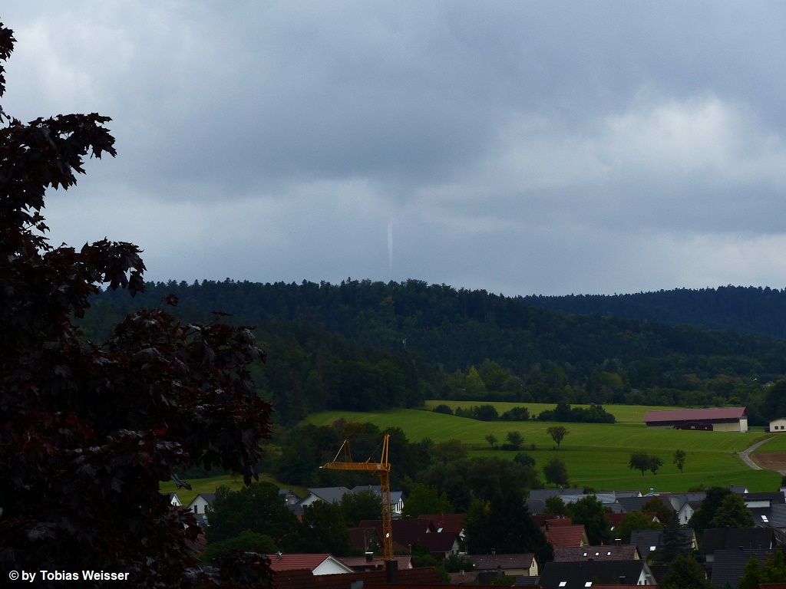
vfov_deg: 9.0
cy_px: 294
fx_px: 3747
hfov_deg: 12.0
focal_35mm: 165
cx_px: 393
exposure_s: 1/500
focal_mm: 29.6
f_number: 4
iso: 100
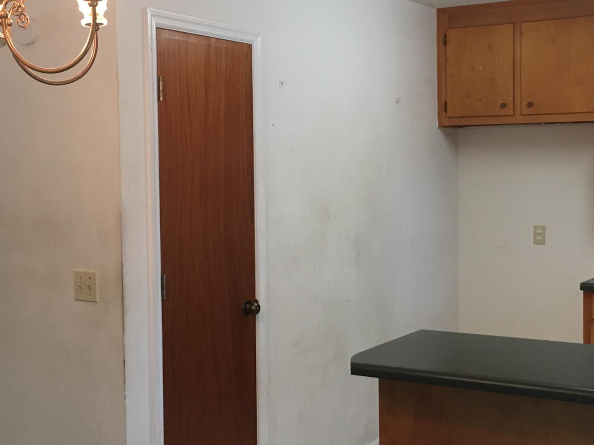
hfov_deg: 34.9
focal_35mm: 55
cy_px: 237
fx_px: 944
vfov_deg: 26.5
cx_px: 299
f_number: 2.2
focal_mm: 4.15
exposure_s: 1/15
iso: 40
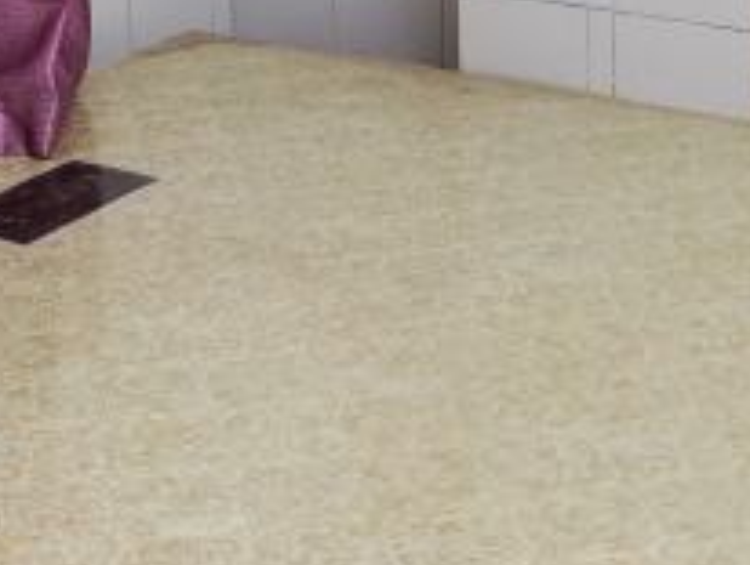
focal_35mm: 159
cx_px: 324
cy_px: -120
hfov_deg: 12.4
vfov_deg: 9.2
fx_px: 3449
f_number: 1.88
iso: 306
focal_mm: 5.59
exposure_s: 1/50
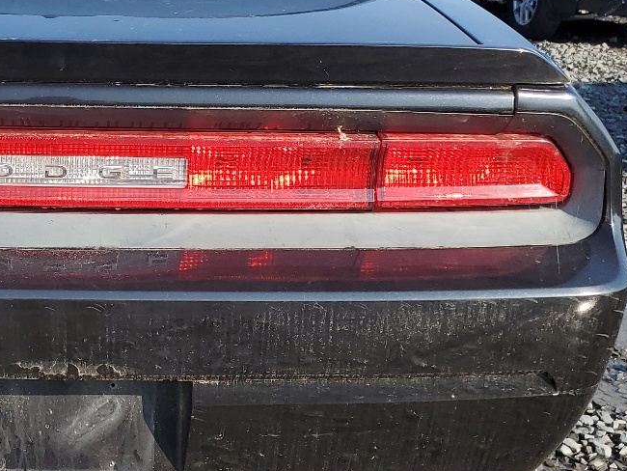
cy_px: 195
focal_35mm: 64
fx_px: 1160
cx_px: 68
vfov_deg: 22.9
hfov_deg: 29.1
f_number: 1.5
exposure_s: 1/2000
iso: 50
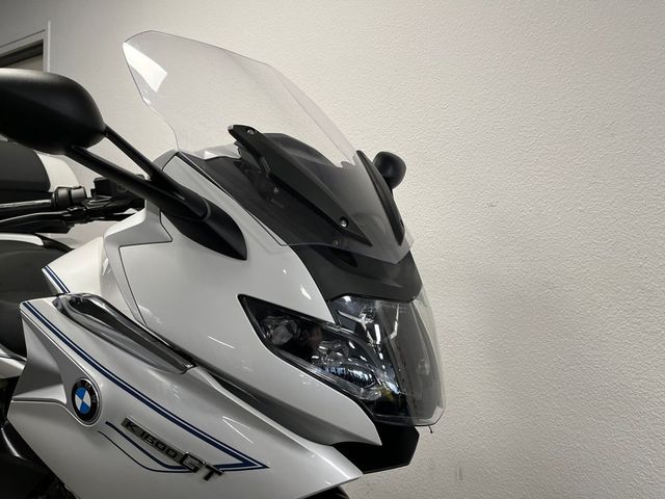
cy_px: 250
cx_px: 332
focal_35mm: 26
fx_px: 499
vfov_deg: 53.1
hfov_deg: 67.3
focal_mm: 5.1
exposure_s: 1/100
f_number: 1.6
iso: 100
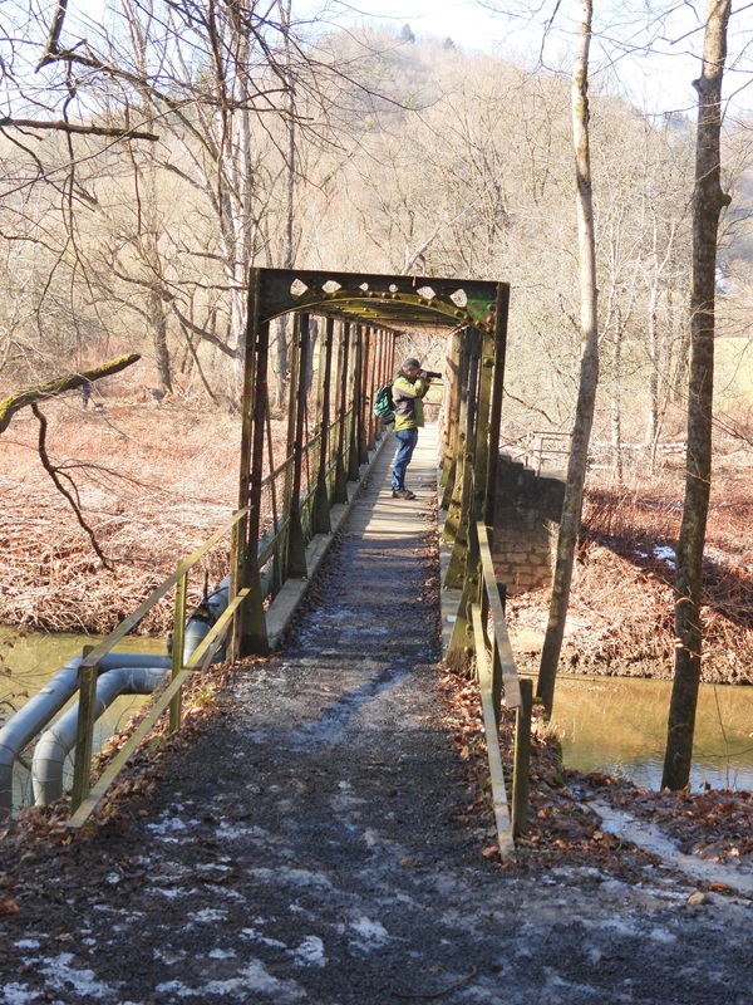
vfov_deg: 40.4
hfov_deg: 30.9
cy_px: 502
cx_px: 376
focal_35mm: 47
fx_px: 1363
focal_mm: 8.4
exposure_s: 1/160
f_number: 3.2
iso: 100
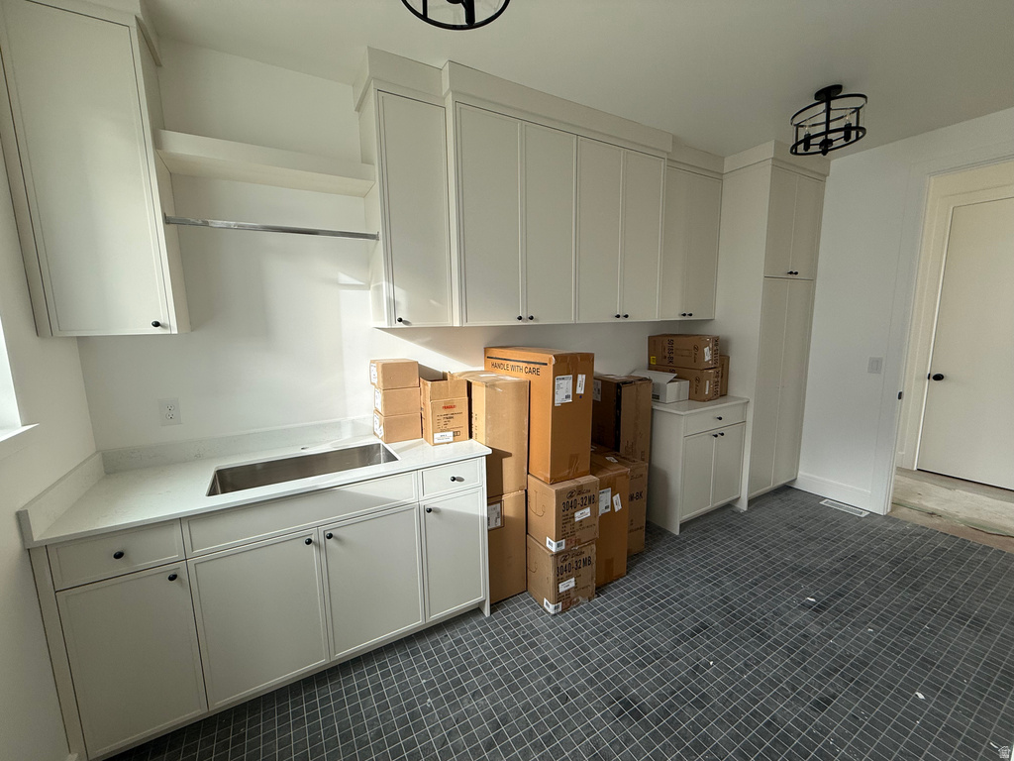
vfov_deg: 85.7
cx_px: 507
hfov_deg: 102.1
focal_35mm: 14
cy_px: 380
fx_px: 410
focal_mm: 2.22
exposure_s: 1/99
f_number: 2.2
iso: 50
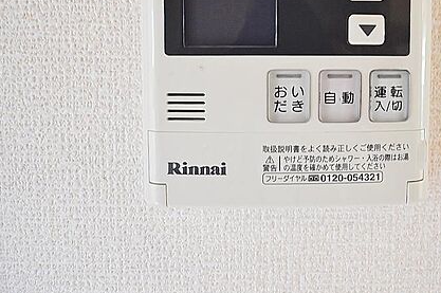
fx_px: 281
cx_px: 287
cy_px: 76
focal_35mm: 23
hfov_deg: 74.3
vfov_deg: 52.7
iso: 720
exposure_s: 1/60
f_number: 4
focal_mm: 10
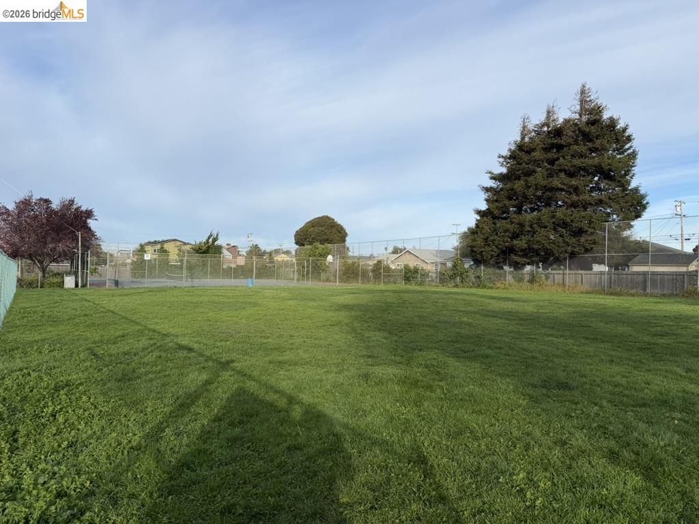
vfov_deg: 56.8
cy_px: 262
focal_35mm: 24
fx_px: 485
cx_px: 350
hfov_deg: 71.6
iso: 80
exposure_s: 1/3279
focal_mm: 6.76
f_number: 1.78
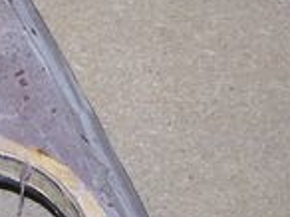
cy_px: 147
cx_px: -24
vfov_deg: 8.9
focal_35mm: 167
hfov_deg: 11.7
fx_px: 1397
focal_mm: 6.3
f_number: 2.8
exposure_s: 1/60
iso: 80
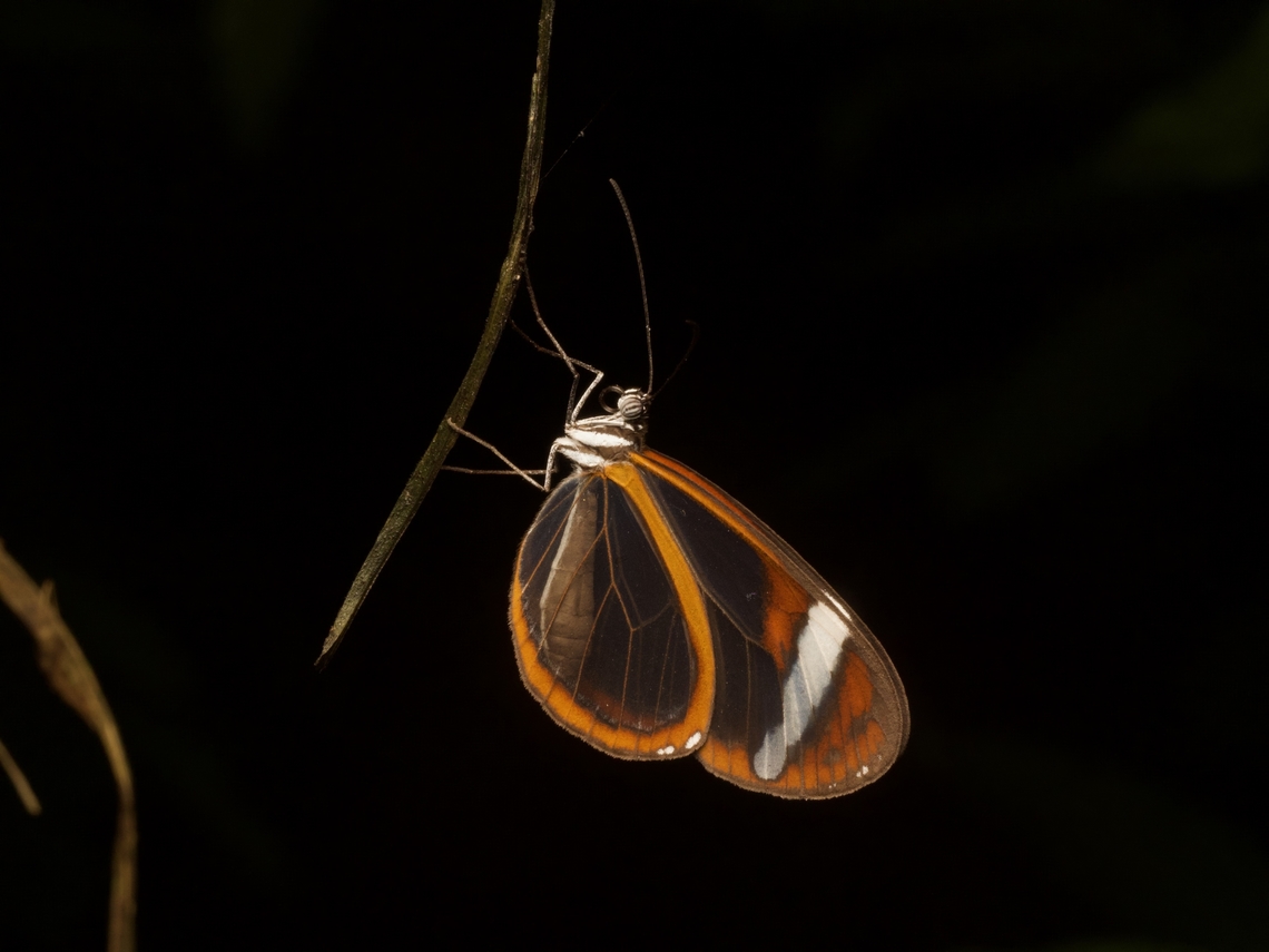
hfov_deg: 16.4
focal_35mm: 120
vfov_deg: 12.3
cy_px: 476
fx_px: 4399
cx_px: 634
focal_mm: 60
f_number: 16
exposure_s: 1/60
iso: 800
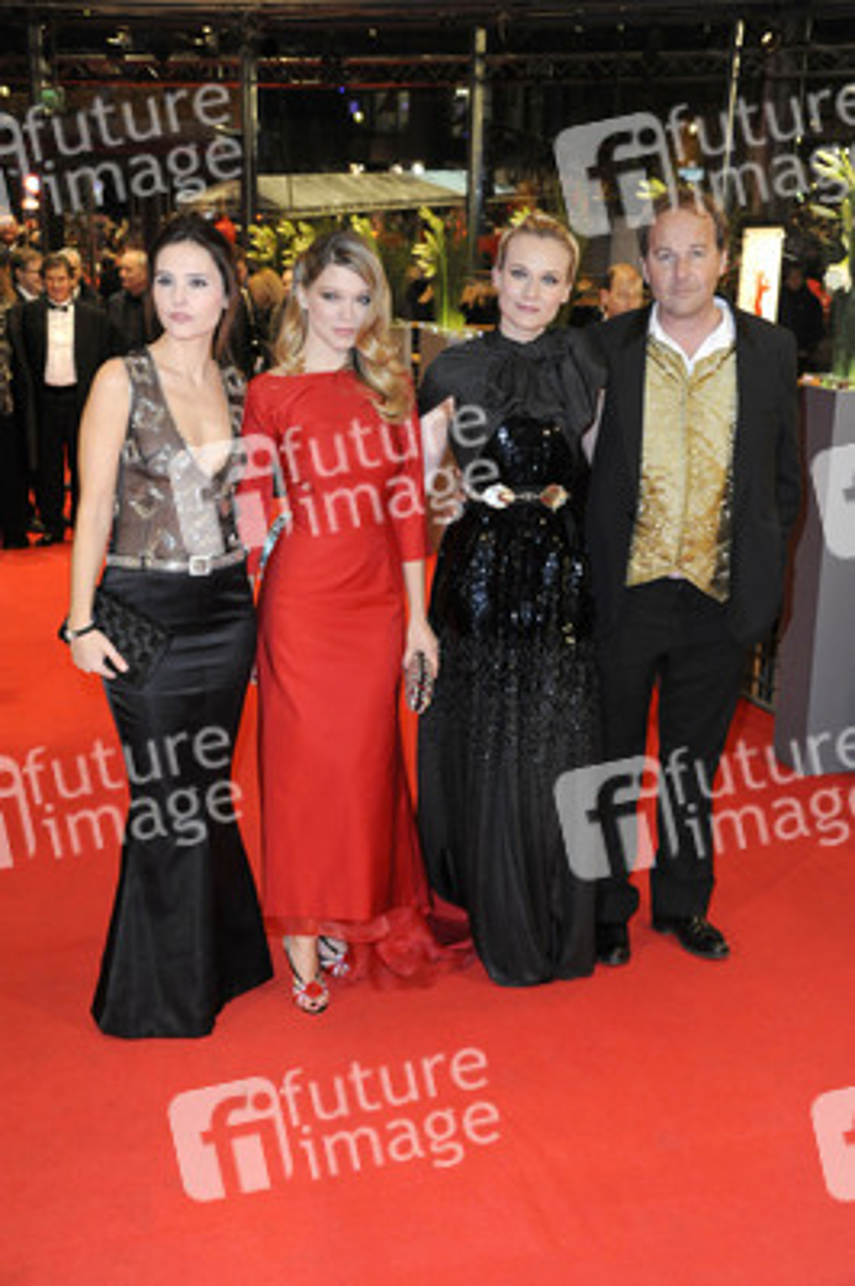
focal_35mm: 45
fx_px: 1606
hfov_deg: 29.8
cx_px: 428
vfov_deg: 43.6
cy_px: 643
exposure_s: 1/200
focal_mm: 45
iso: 3200
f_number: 5.6
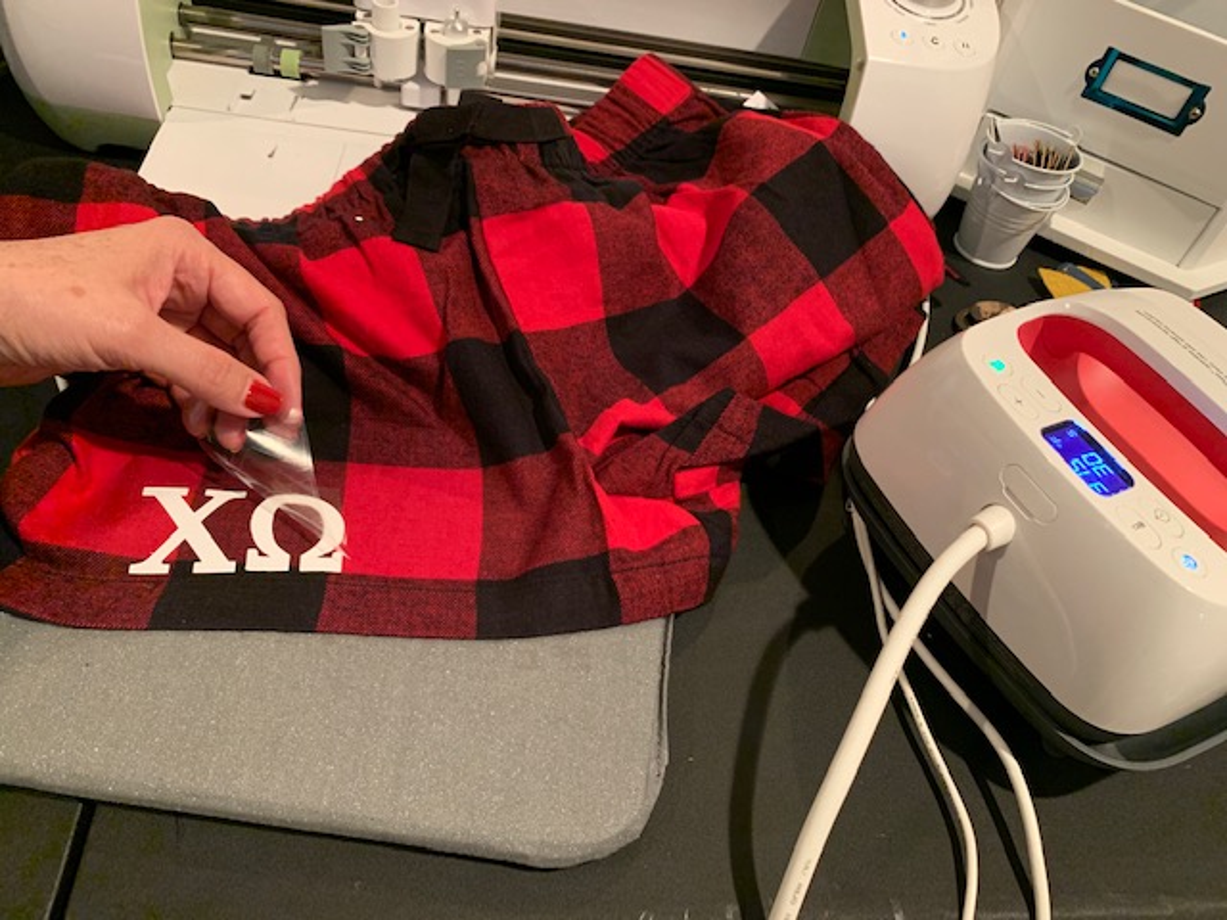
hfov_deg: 67.3
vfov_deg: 53.1
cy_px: 460
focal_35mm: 26
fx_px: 922
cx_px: 614
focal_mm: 4.25
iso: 640
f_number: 1.8
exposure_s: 1/30
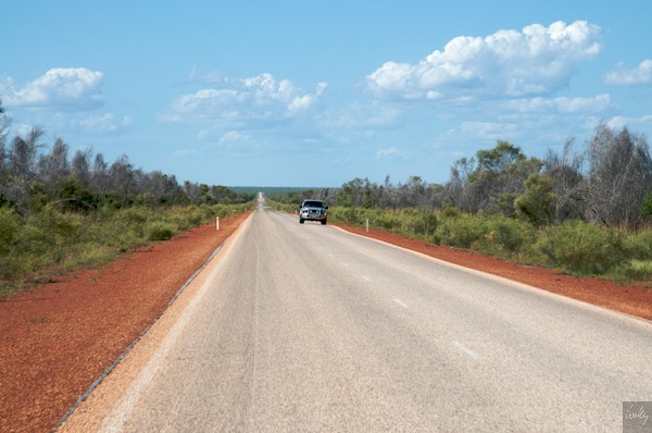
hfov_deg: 16.1
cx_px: 326
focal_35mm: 128
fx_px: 2305
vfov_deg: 10.7
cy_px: 216
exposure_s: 1/500
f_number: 11
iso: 320
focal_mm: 85
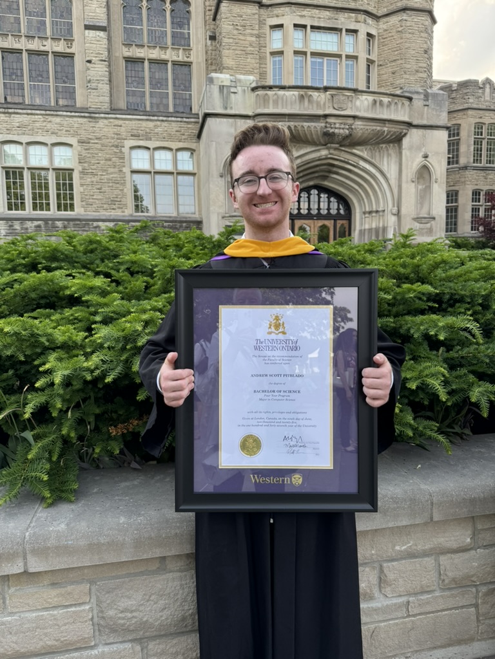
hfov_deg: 56.8
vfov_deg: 71.6
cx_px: 248
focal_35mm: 24
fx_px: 458
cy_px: 330
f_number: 1.78
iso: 80
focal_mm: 6.76
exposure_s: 1/593
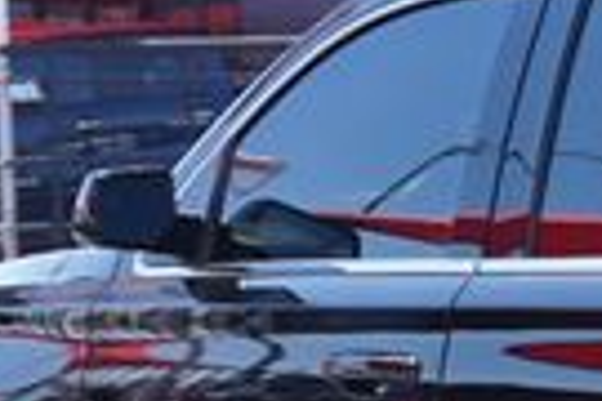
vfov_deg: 9.4
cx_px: 1101
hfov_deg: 13.0
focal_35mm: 142
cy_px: 606
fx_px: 2374
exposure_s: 1/200
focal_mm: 20
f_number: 5
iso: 100
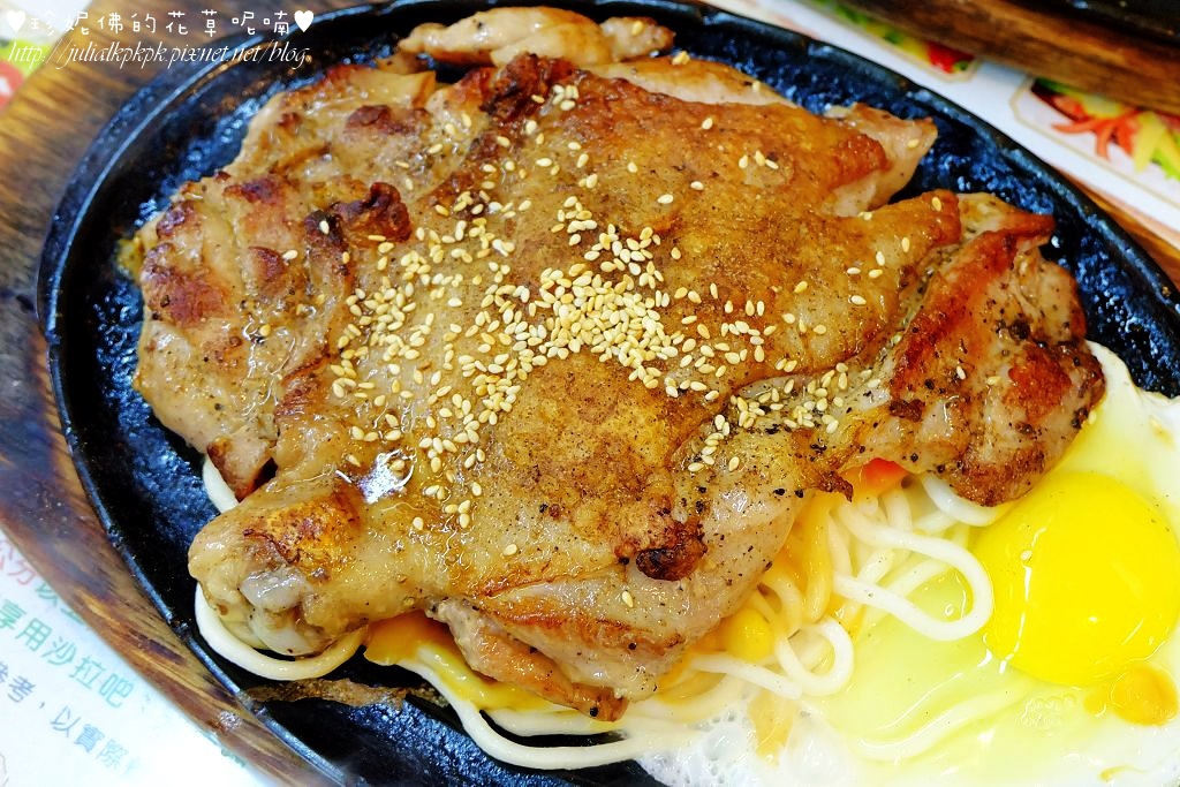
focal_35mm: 36
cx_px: 590
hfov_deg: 53.1
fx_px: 1180
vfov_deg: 36.9
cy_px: 394
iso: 2000
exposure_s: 1/60
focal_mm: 24.3
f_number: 4.2
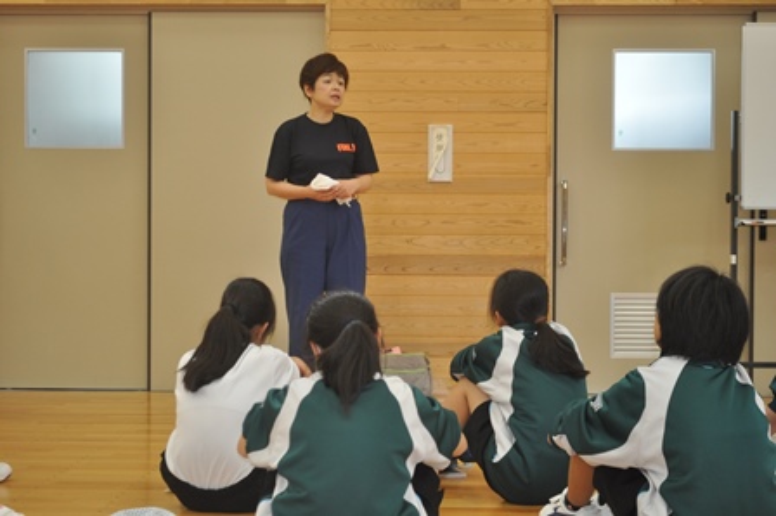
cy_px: 258
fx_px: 1454
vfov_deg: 20.1
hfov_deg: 29.9
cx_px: 388
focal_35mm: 68
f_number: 5.3
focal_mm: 45
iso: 800
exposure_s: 1/60
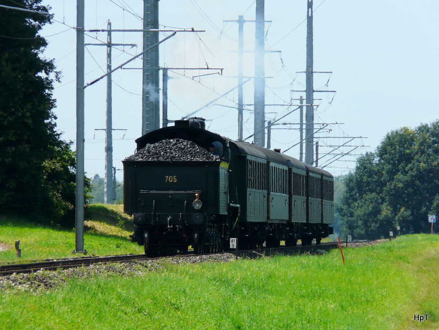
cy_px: 164
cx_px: 217
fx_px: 6013
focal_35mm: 474
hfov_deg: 4.2
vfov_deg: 3.1
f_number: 5.6
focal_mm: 76.9
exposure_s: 1/320
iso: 100
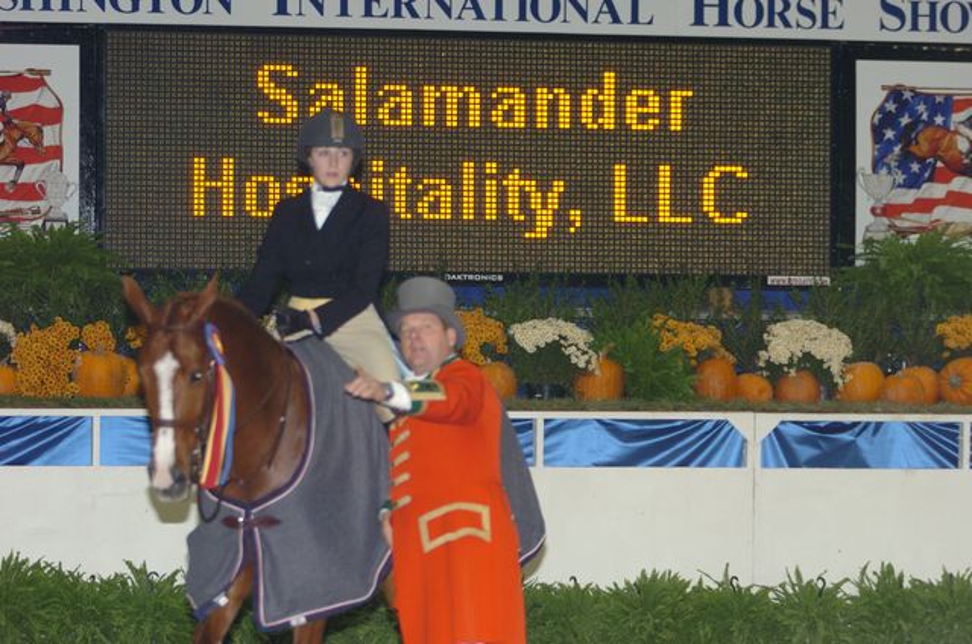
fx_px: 4527
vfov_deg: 8.1
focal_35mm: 168
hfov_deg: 12.3
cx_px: 486
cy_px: 322
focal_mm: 112
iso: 400
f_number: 2.8
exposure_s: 1/250
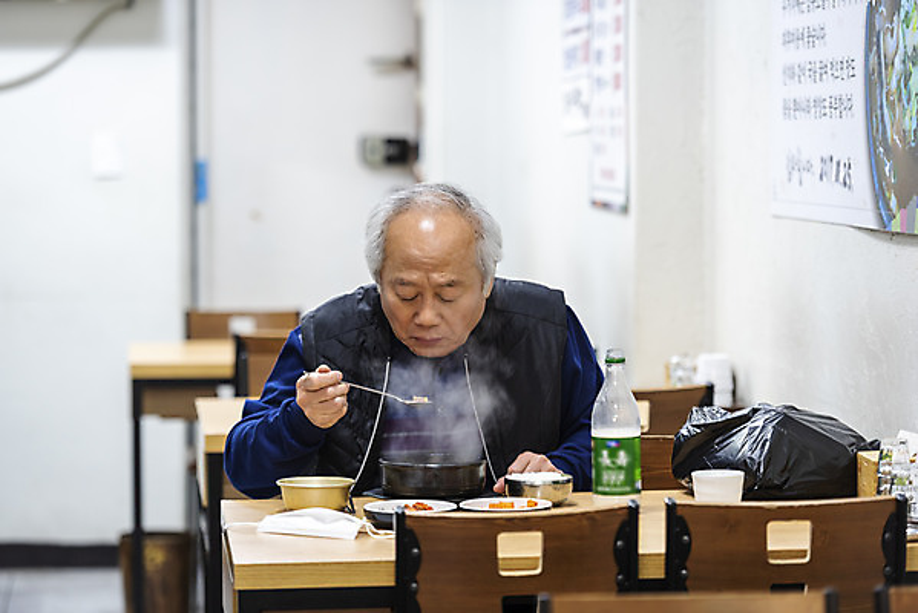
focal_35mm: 125
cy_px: 306
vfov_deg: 11.0
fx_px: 3189
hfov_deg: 16.4
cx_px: 459
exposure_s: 1/60
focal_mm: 125
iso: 640
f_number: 2.8
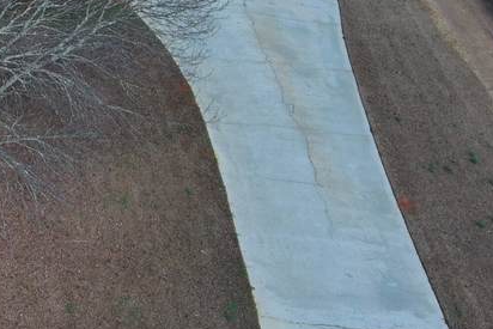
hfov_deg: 19.9
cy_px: -93
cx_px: -223
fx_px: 1233
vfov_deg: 14.6
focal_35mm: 90
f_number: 2.8
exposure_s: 1/668
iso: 100
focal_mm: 10.57
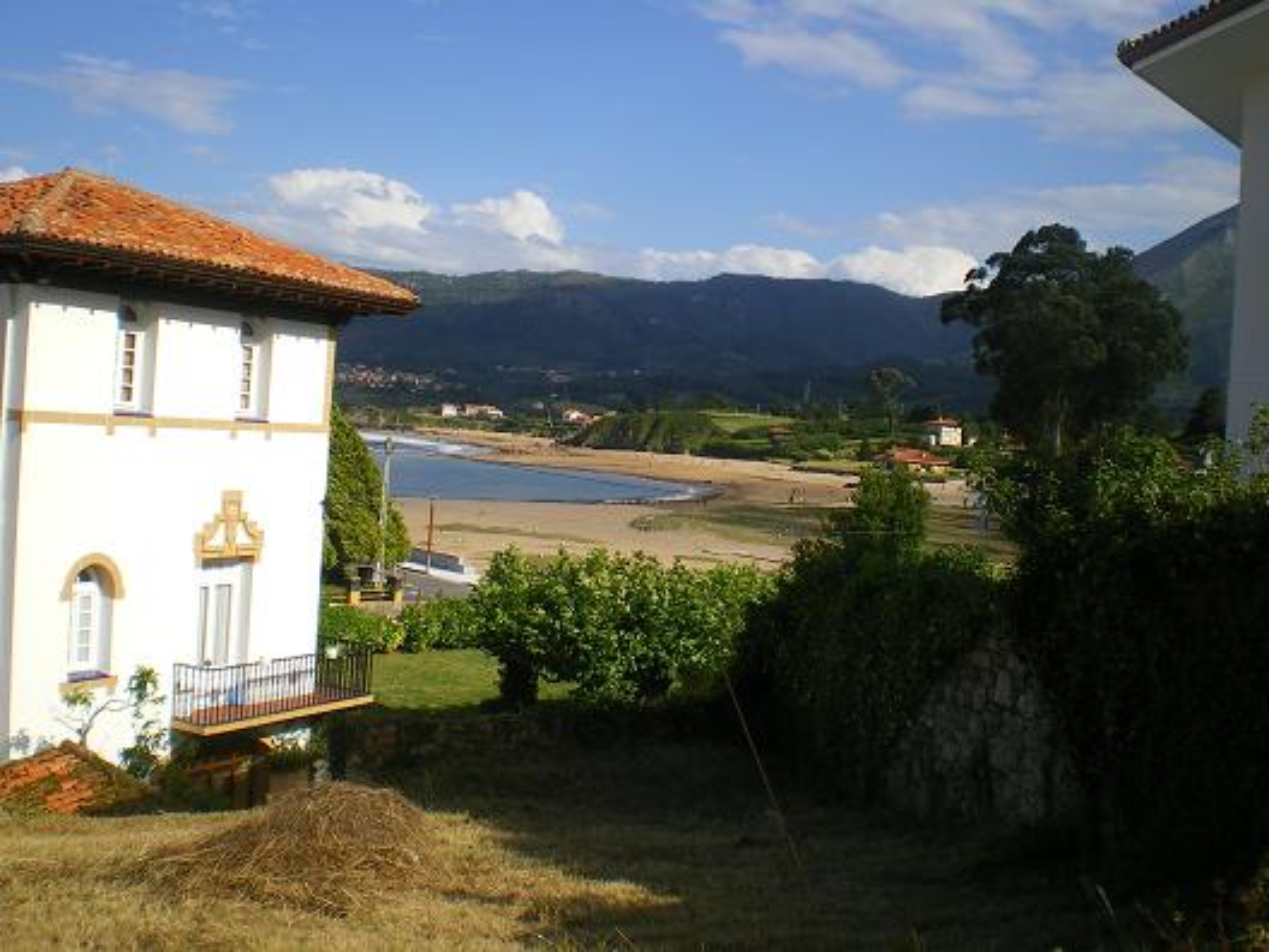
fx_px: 1393
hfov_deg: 49.0
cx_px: 634
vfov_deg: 37.7
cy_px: 476
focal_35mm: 38
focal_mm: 6.3
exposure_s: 1/400
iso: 64
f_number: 4.6
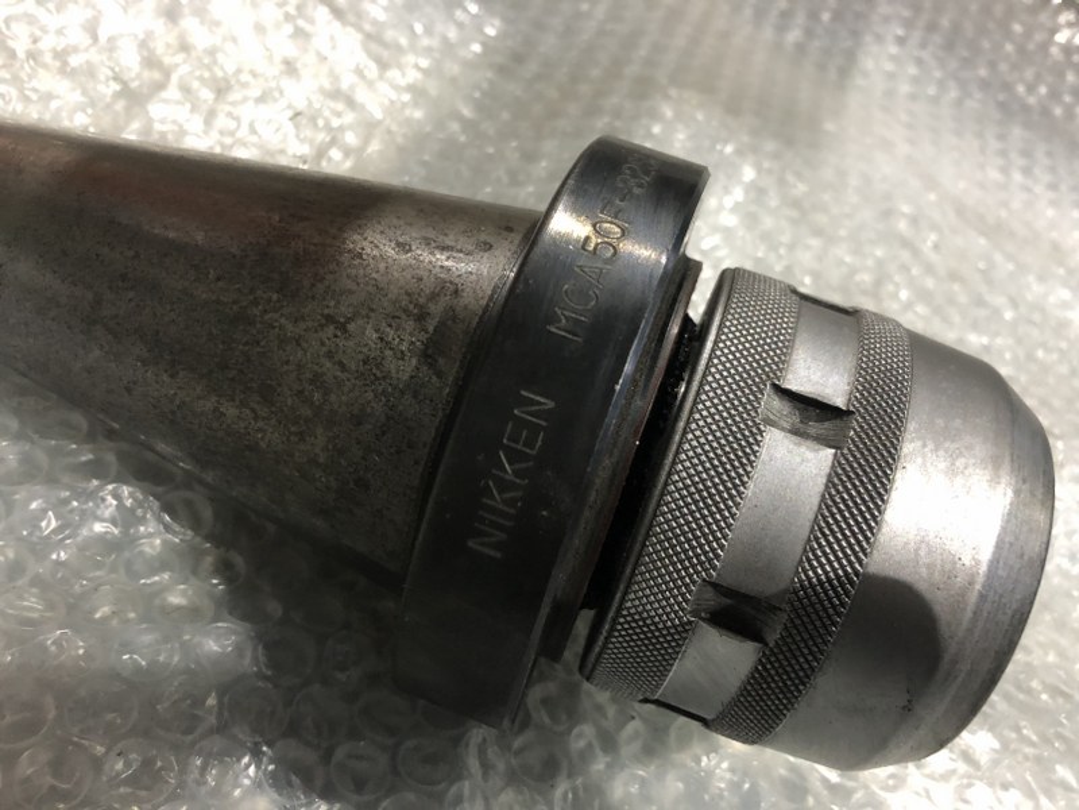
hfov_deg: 63.4
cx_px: 540
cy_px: 405
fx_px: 873
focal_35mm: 28
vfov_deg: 49.7
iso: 80
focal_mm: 3.99
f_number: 1.8
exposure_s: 1/15
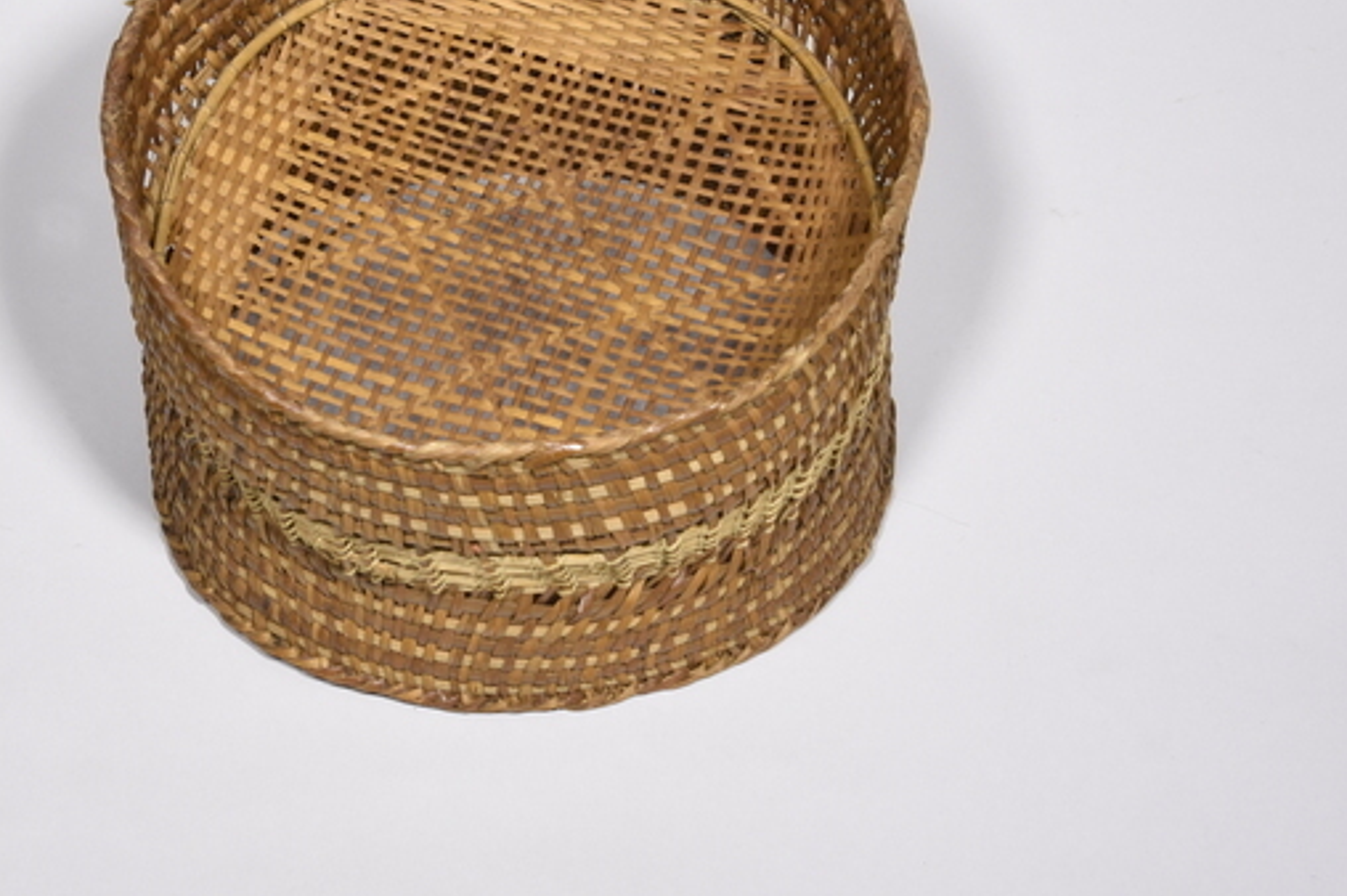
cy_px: 224
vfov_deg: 13.1
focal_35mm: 104
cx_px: 530
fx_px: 3889
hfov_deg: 19.6
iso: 400
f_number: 11
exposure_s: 1/60
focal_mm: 44
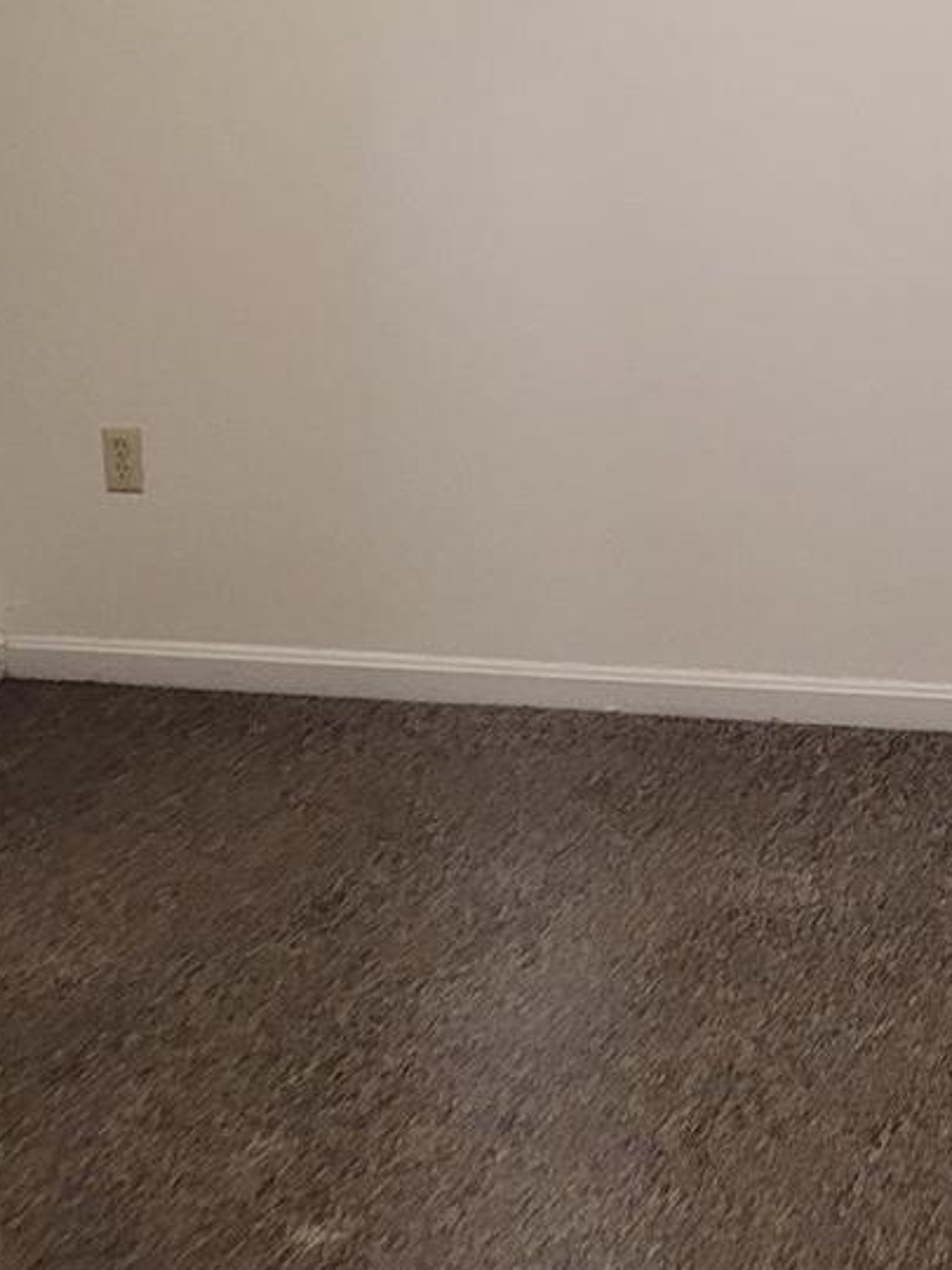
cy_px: 266
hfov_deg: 18.7
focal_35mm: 74
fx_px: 2714
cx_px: 1189
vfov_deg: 25.9
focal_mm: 5.4
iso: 250
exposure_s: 1/40
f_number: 1.8
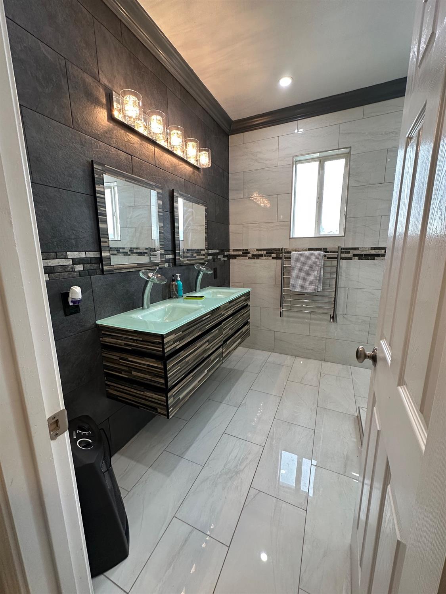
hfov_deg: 85.7
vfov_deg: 102.1
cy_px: 297
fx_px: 241
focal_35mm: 14
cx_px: 223
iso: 160
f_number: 2.2
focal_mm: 2.22
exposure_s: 1/120
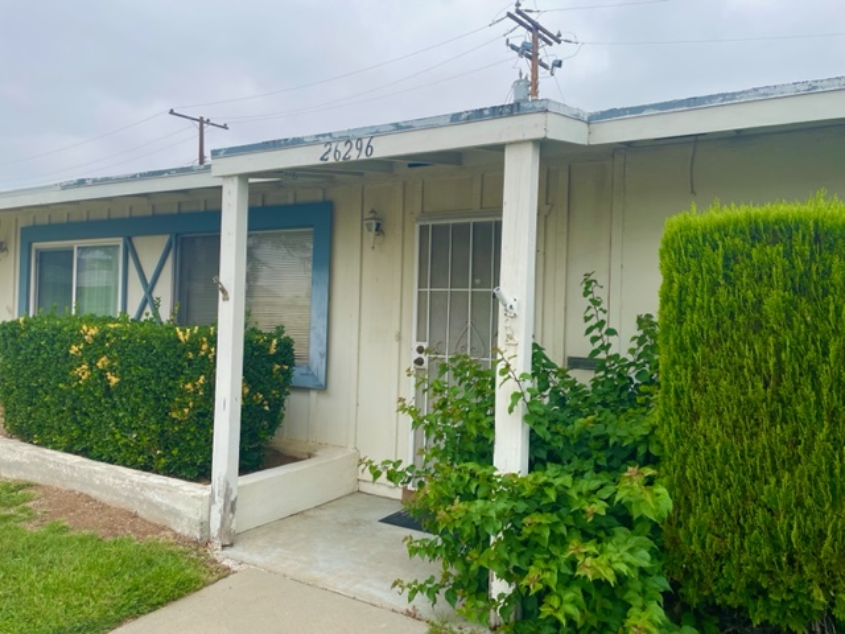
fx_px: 635
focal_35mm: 26
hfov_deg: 67.3
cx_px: 422
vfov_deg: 53.1
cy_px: 317
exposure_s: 1/606
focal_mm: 4.2
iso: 32
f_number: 1.6
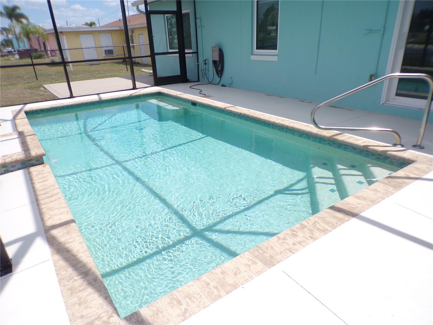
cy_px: 162
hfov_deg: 71.6
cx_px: 216
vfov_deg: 56.8
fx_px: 300
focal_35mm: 24
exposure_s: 1/900
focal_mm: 4.3
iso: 80
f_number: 3
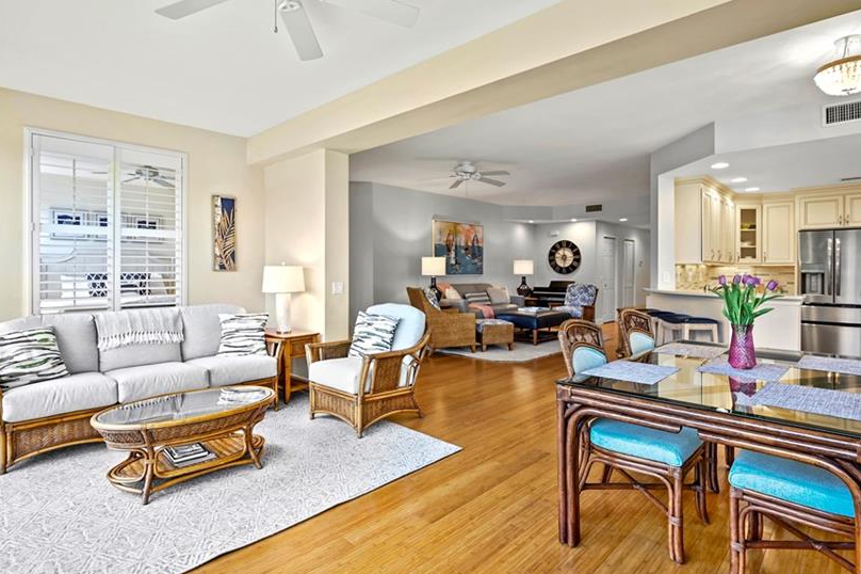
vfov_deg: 64.4
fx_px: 454
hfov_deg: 86.9
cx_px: 415
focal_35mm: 19
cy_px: 261
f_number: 8
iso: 100
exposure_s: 1/1.25
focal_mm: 15
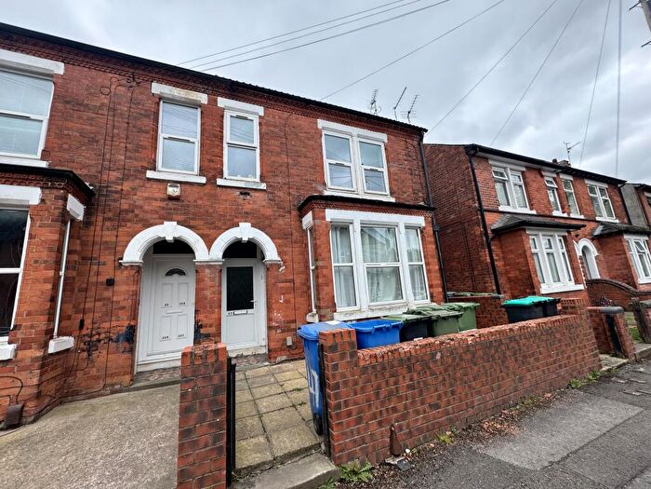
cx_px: 326
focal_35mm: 14
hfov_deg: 102.1
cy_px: 244
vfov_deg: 85.7
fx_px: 263
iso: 40
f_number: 2.2
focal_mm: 2.22
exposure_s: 1/544
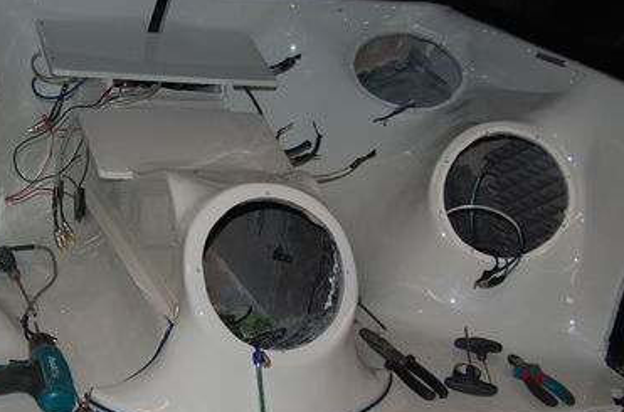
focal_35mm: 57
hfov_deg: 34.7
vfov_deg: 23.5
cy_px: 267
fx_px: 985
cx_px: 193
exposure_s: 1/60
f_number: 3.8
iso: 400
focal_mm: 22
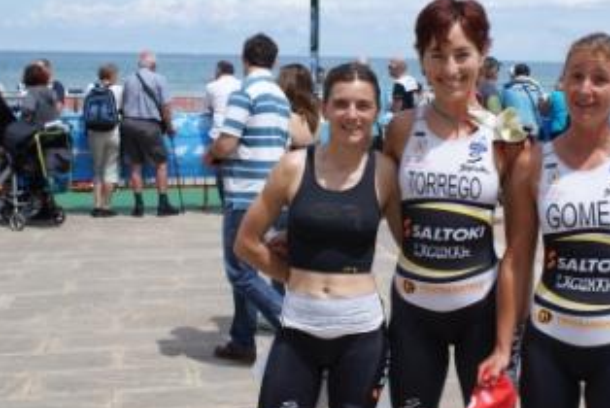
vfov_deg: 22.6
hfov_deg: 33.1
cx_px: 404
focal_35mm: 60
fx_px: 1018
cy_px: 258
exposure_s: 1/400
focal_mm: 28
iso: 100
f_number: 8
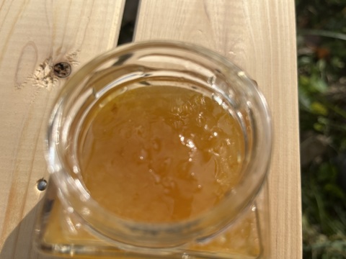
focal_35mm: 26
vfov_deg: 53.1
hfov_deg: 67.3
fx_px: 260
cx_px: 173
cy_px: 130
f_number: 1.6
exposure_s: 1/5076
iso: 50
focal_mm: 5.1
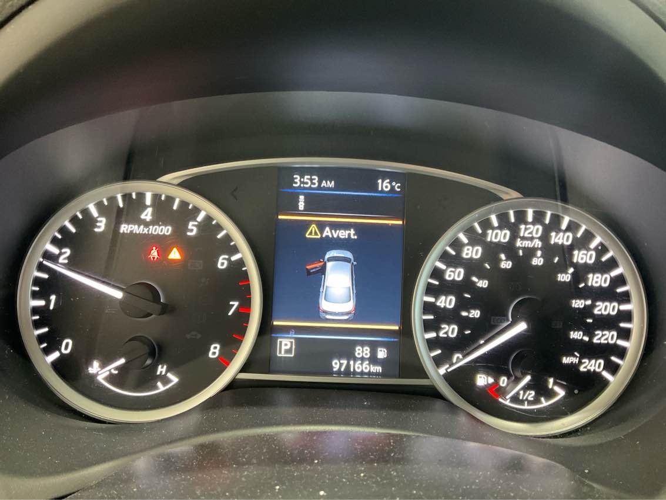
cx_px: 333
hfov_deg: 61.7
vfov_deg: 48.2
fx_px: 558
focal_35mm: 29
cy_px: 250
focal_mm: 3
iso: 320
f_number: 1.8
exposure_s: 1/28
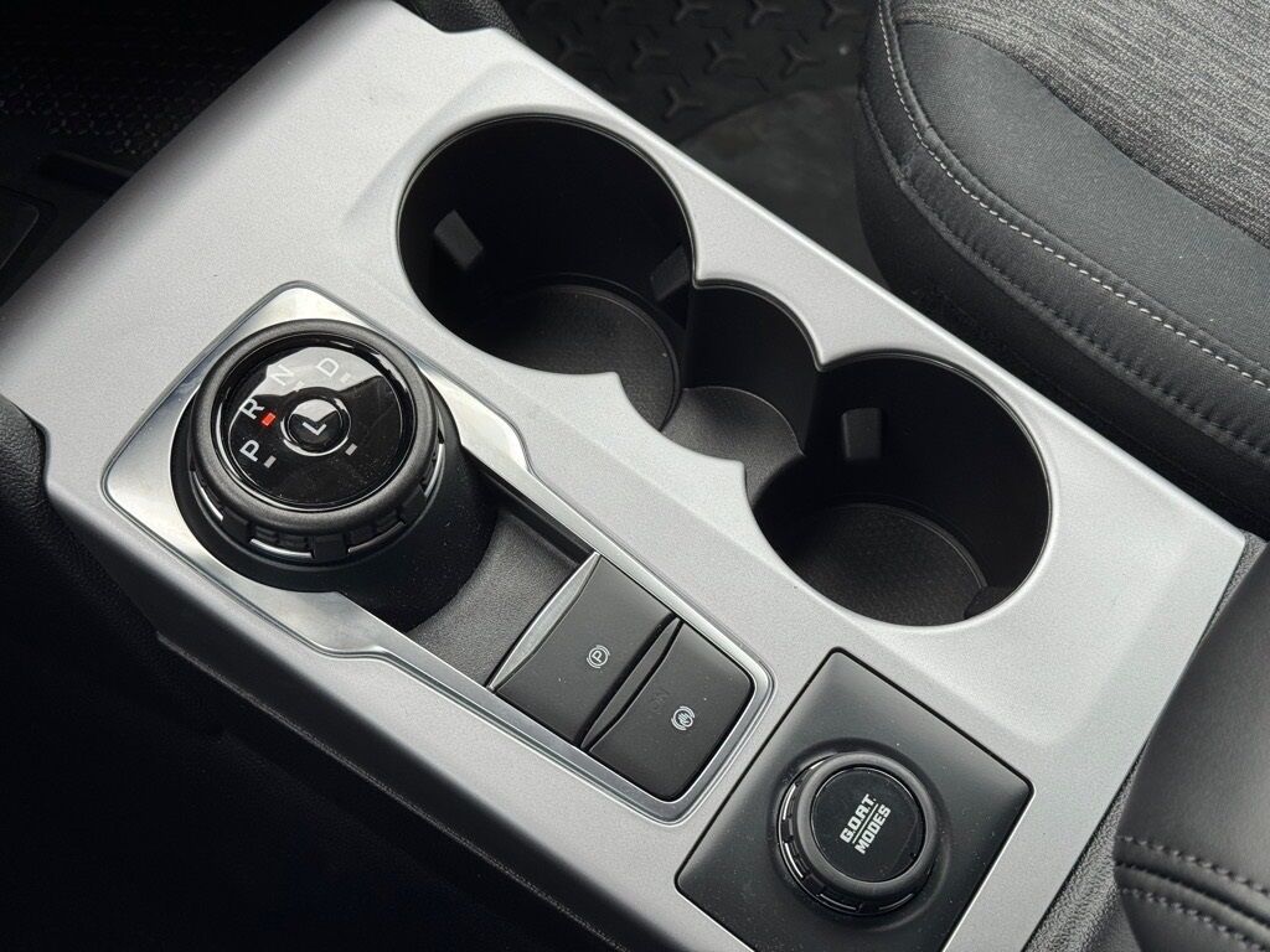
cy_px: 476
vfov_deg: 30.3
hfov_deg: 39.7
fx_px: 1761
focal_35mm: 48
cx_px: 635
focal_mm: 6.76
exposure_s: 1/204
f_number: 1.78
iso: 80
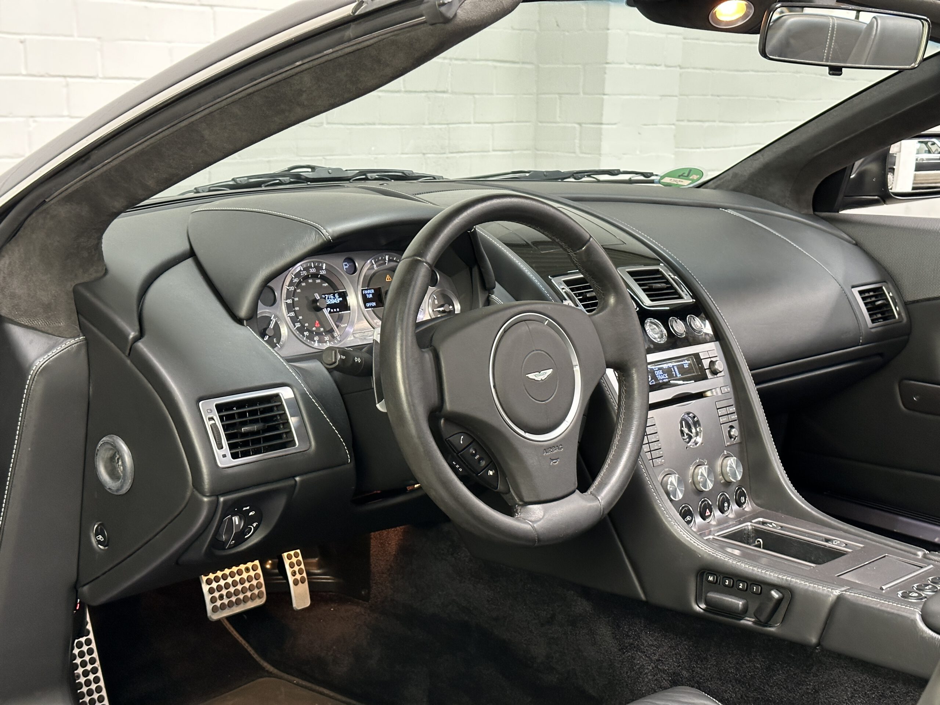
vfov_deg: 30.3
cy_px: 352
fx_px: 1303
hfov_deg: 39.7
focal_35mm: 48
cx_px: 470
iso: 250
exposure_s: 1/33
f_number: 1.78
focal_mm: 6.86
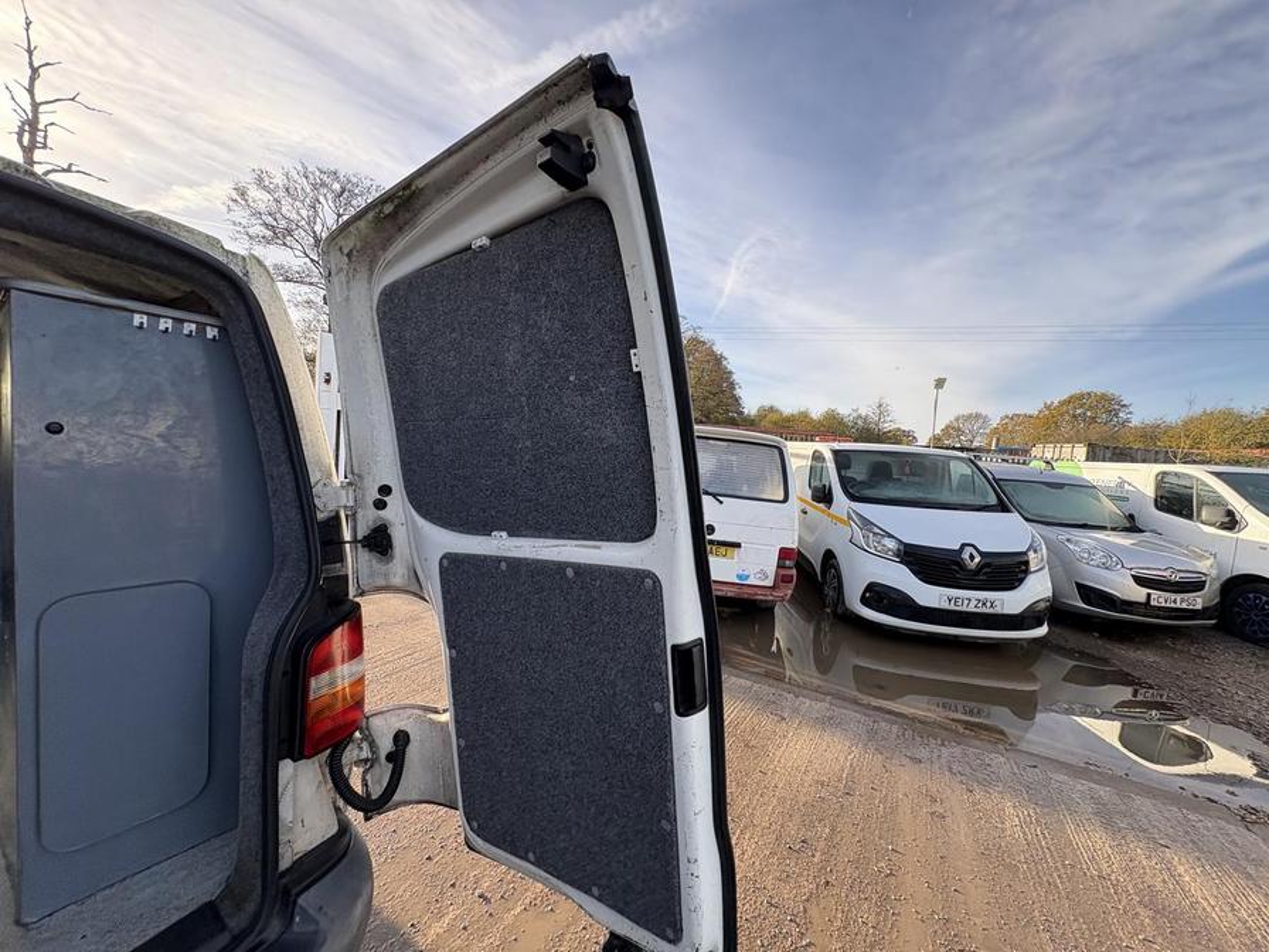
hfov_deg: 102.1
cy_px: 476
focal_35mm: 14
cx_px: 634
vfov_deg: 85.7
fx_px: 513
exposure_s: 1/295
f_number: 2.2
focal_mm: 2.22
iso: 40
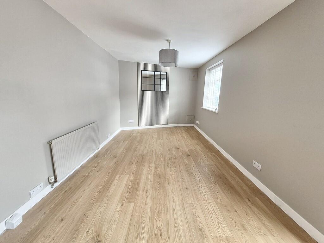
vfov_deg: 89.9
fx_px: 122
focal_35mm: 13
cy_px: 122
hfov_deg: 106.2
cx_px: 162
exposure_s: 1/50
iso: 160
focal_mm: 1.7
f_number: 2.2
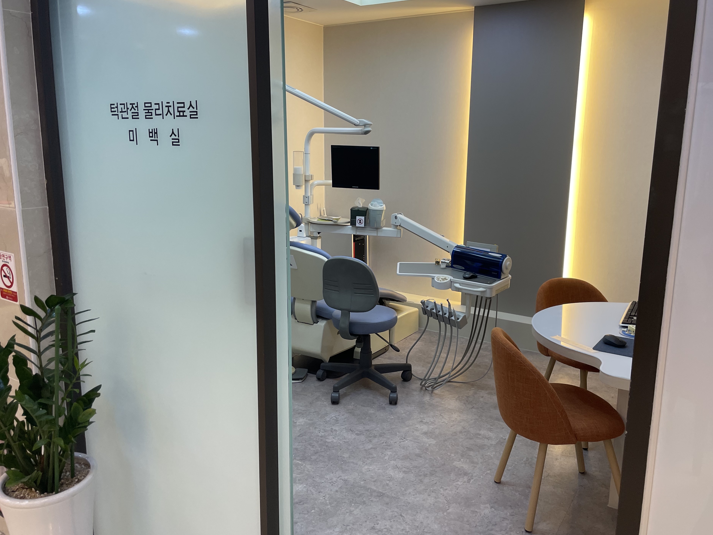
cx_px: 374
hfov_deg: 63.4
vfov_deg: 49.7
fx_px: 577
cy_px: 258
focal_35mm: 28
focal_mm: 4.2
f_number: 1.6
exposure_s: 1/120
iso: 125
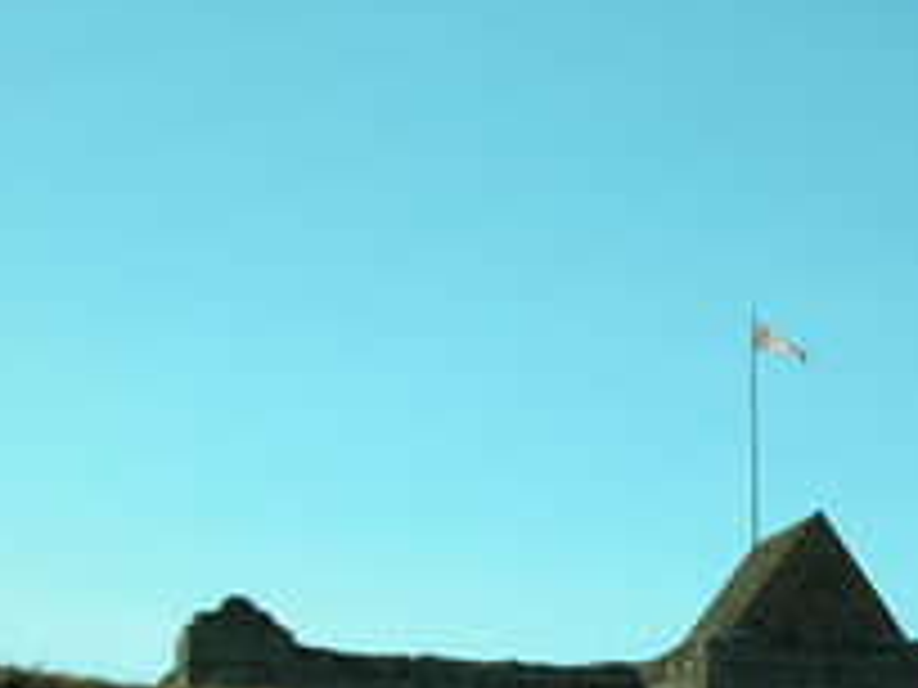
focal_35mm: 114
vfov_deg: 12.9
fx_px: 3023
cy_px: 580
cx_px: 806
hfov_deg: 17.1
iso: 100
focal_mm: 14.7
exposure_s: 1/332
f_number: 6.3
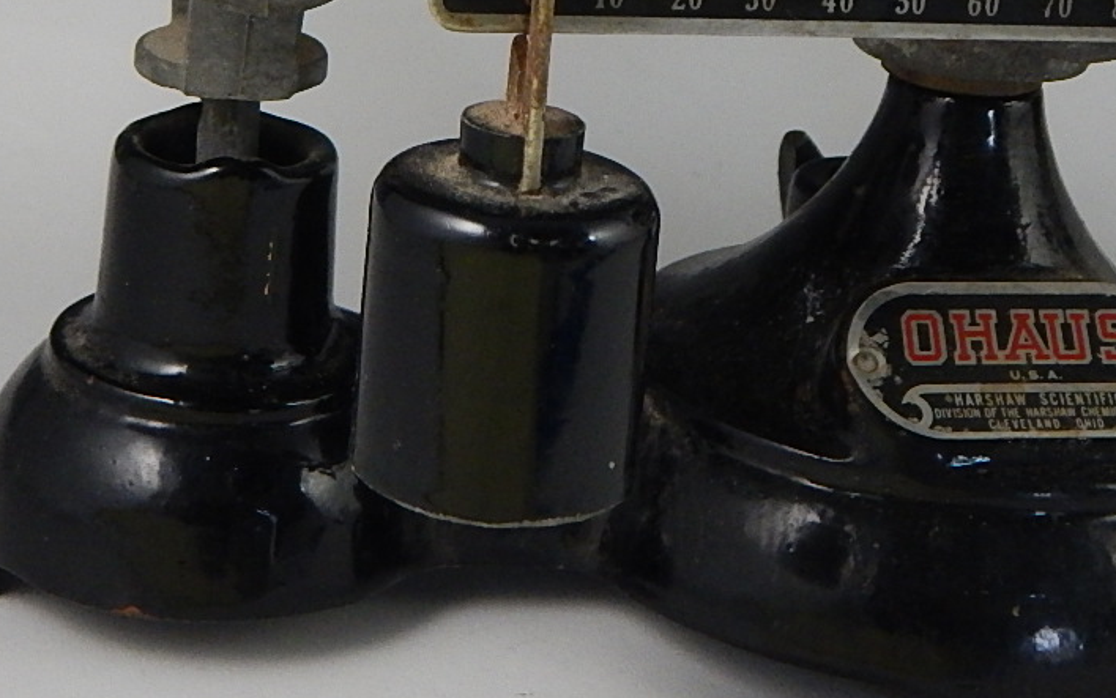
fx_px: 2769
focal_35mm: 91
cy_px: -169
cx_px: 421
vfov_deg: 13.9
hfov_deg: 22.7
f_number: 3.4
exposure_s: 1/160
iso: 400
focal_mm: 6.8
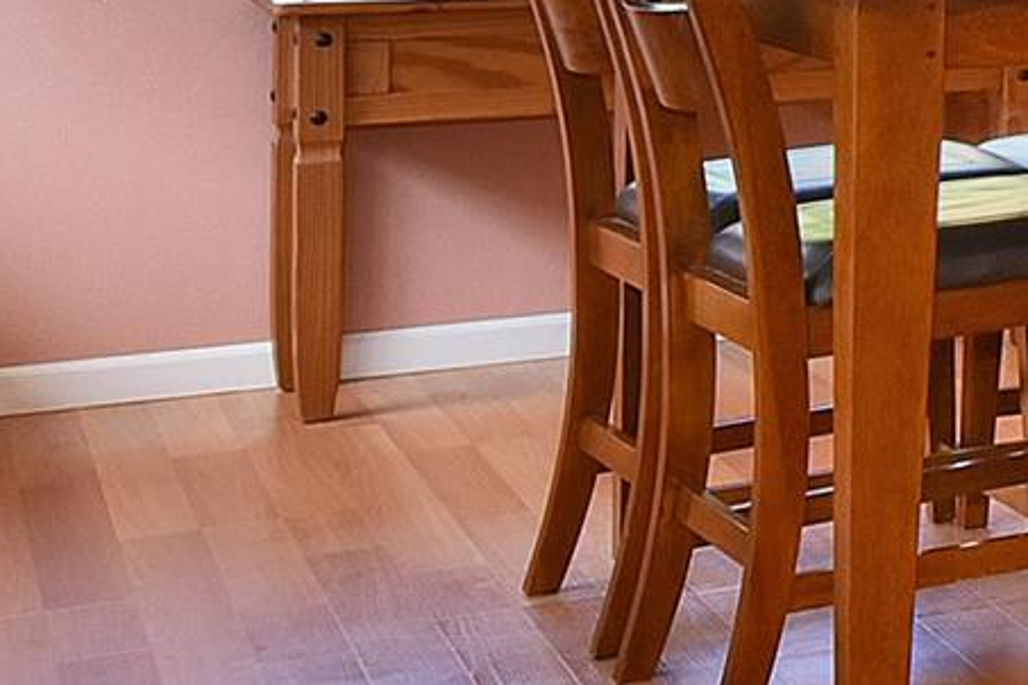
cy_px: -218
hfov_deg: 14.1
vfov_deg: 13.8
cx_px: 2521
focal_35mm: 95
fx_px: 2713
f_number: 16
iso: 6400
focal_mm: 14
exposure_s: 1/60
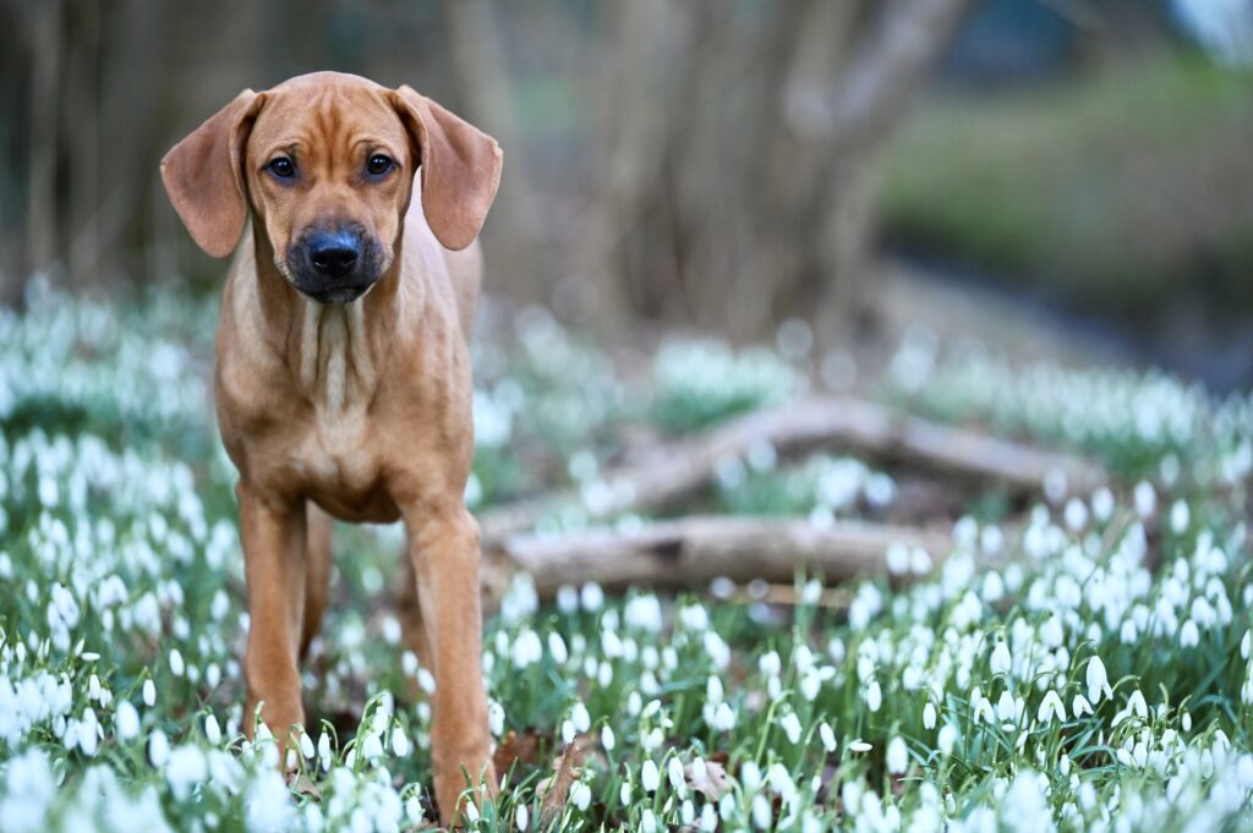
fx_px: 5390
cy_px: 416
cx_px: 626
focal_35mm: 155
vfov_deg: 8.8
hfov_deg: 13.3
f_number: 2.8
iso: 1250
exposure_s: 1/160
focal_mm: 155
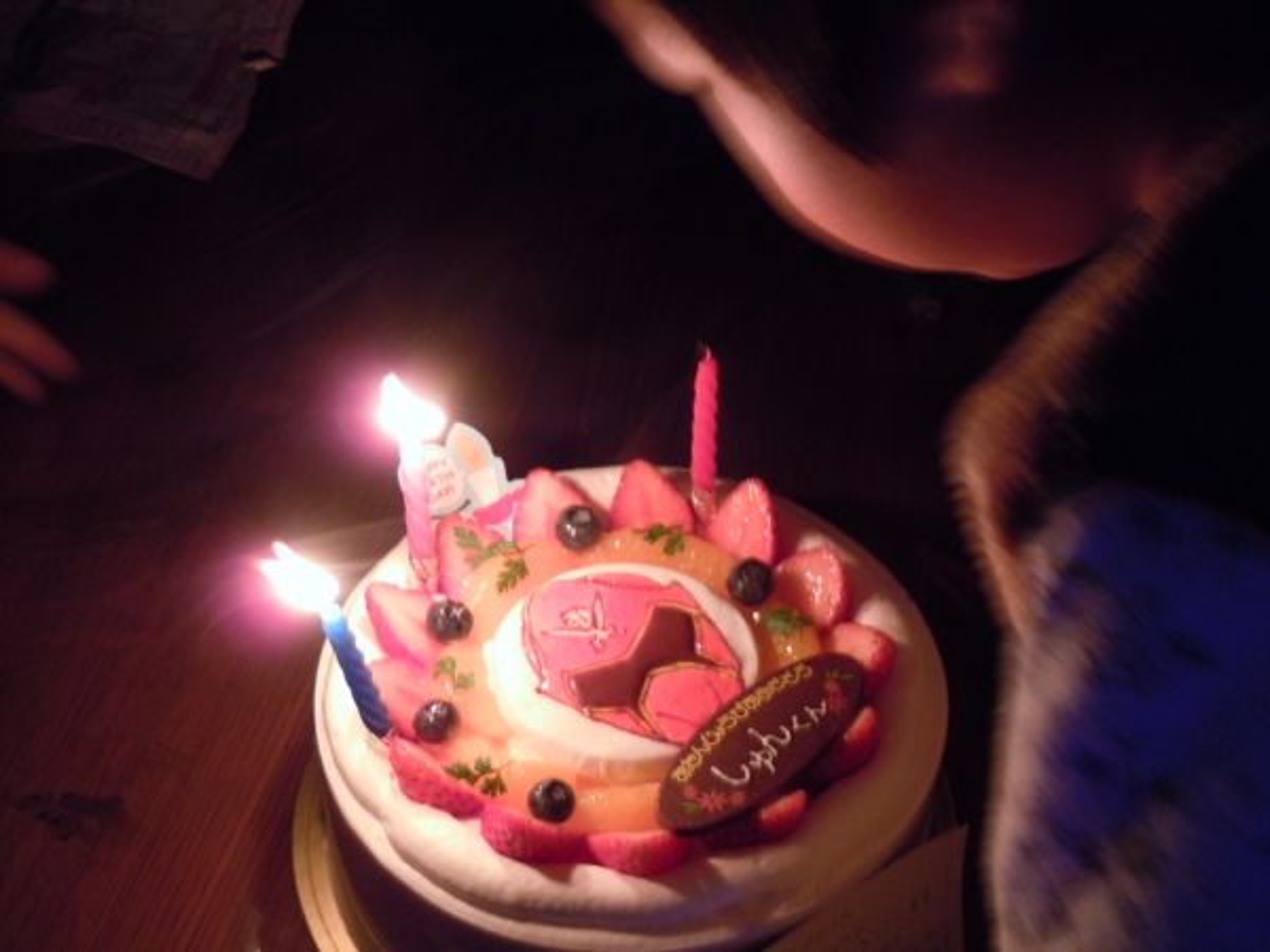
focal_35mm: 59
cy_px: 476
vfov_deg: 24.8
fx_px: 2165
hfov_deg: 32.7
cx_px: 635
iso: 400
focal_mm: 10.6
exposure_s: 1/5
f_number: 4
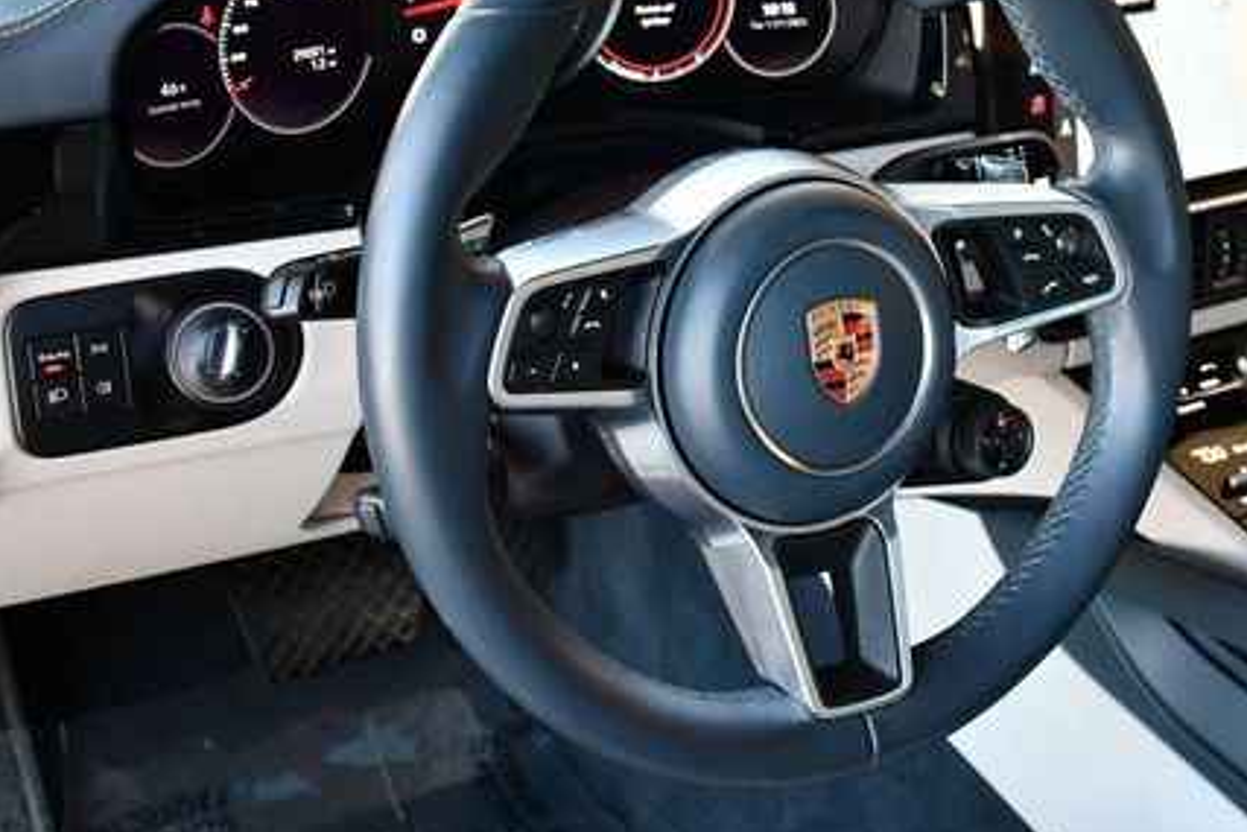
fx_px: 2183
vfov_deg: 21.5
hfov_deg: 31.5
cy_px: 257
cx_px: 882
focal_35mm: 63
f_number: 3.8
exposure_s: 1/160
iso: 800
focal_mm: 21
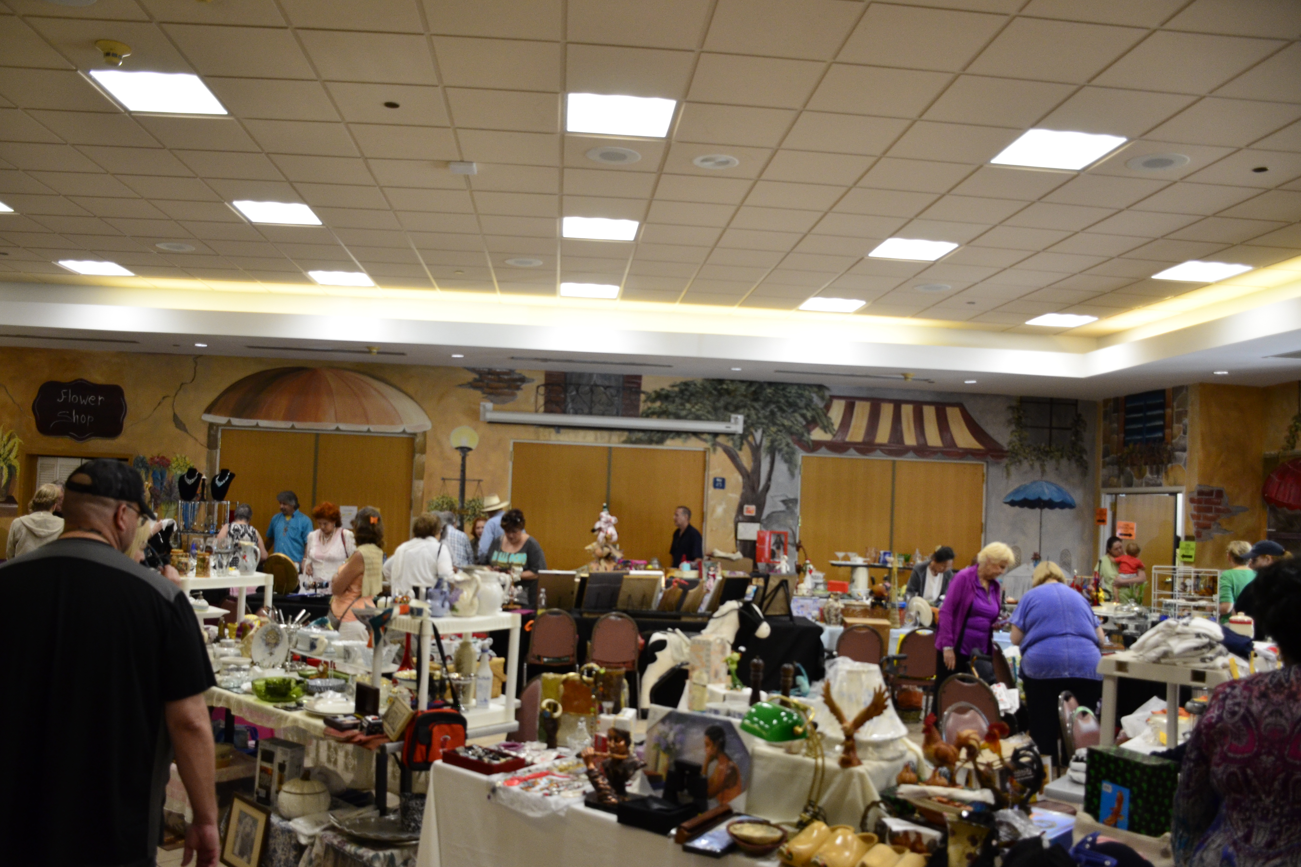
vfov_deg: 46.4
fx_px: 1012
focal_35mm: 28
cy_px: 441
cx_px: 630
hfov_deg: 65.5
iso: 1250
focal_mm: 18
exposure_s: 1/125
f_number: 4
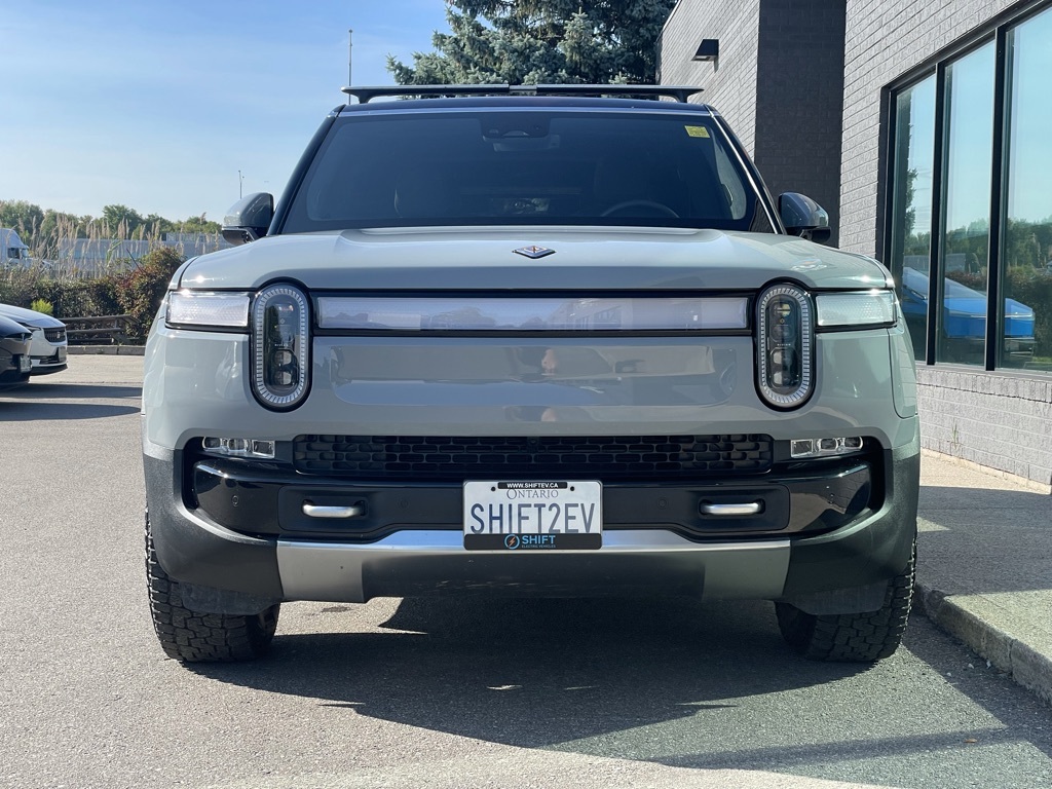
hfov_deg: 36.8
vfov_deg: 28.0
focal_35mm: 52
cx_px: 526
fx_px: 1580
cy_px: 394
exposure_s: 1/749
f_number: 2
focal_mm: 6
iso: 25
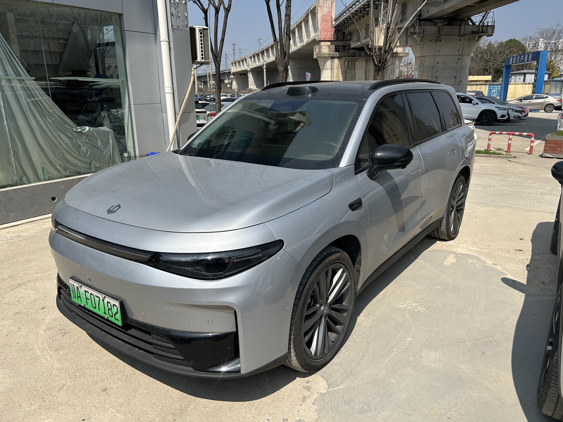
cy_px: 211
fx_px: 423
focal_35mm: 26
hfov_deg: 67.3
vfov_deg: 53.1
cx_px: 282
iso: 50
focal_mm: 5.7
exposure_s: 1/5882
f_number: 1.5
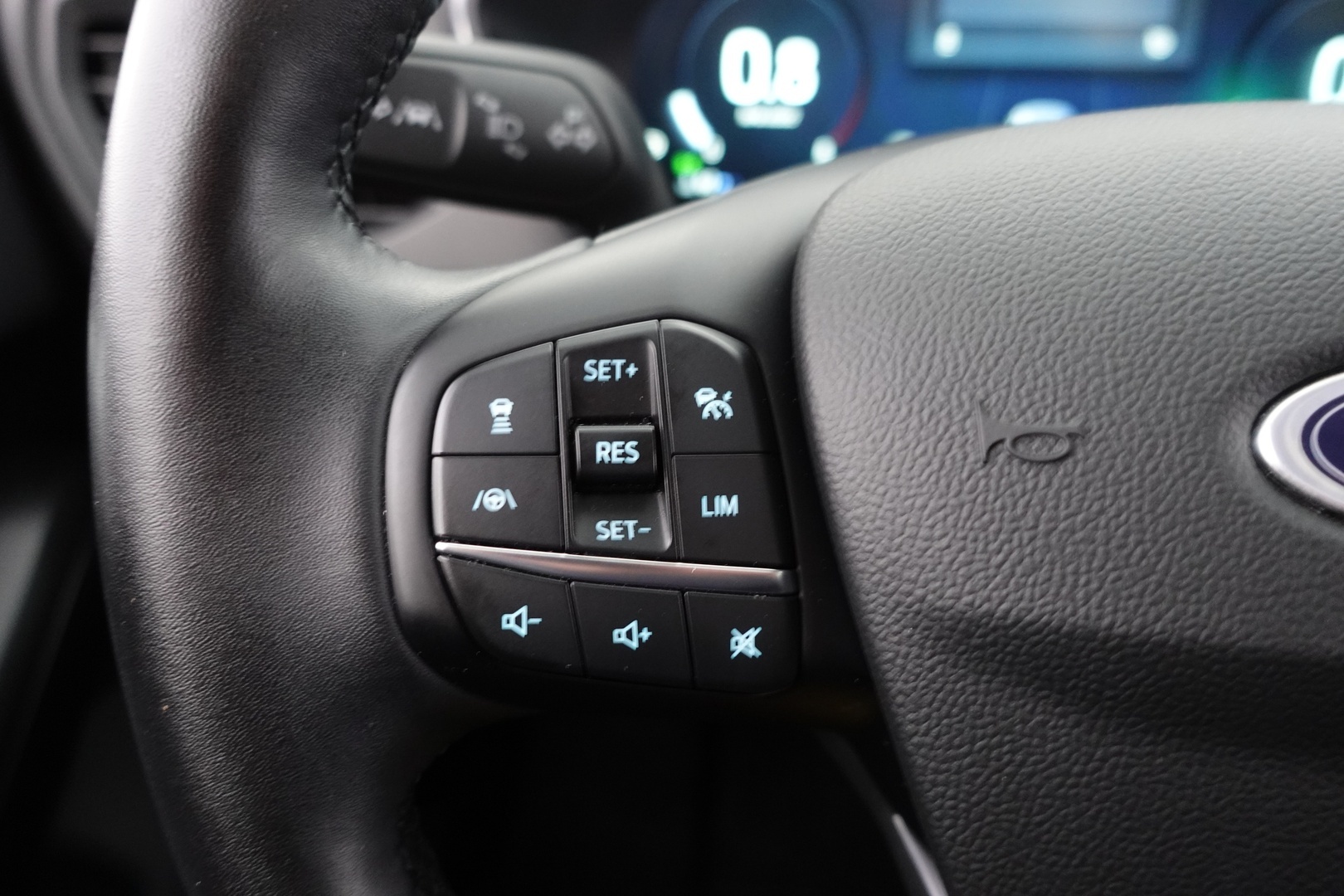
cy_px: 448
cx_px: 672
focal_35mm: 29
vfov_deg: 45.0
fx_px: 1083
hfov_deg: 63.7
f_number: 2.5
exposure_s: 1/8
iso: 1250
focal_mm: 11.21
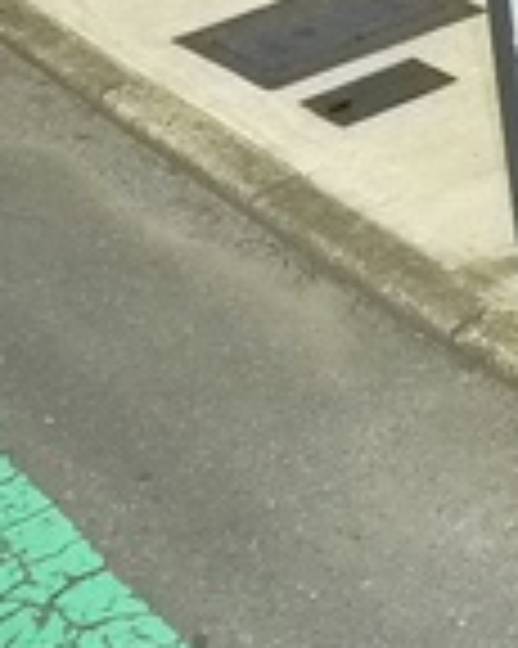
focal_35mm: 114
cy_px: -216
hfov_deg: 12.2
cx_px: 971
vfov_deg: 15.9
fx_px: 2187
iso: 400
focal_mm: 5.1
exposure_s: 1/1000
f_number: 5
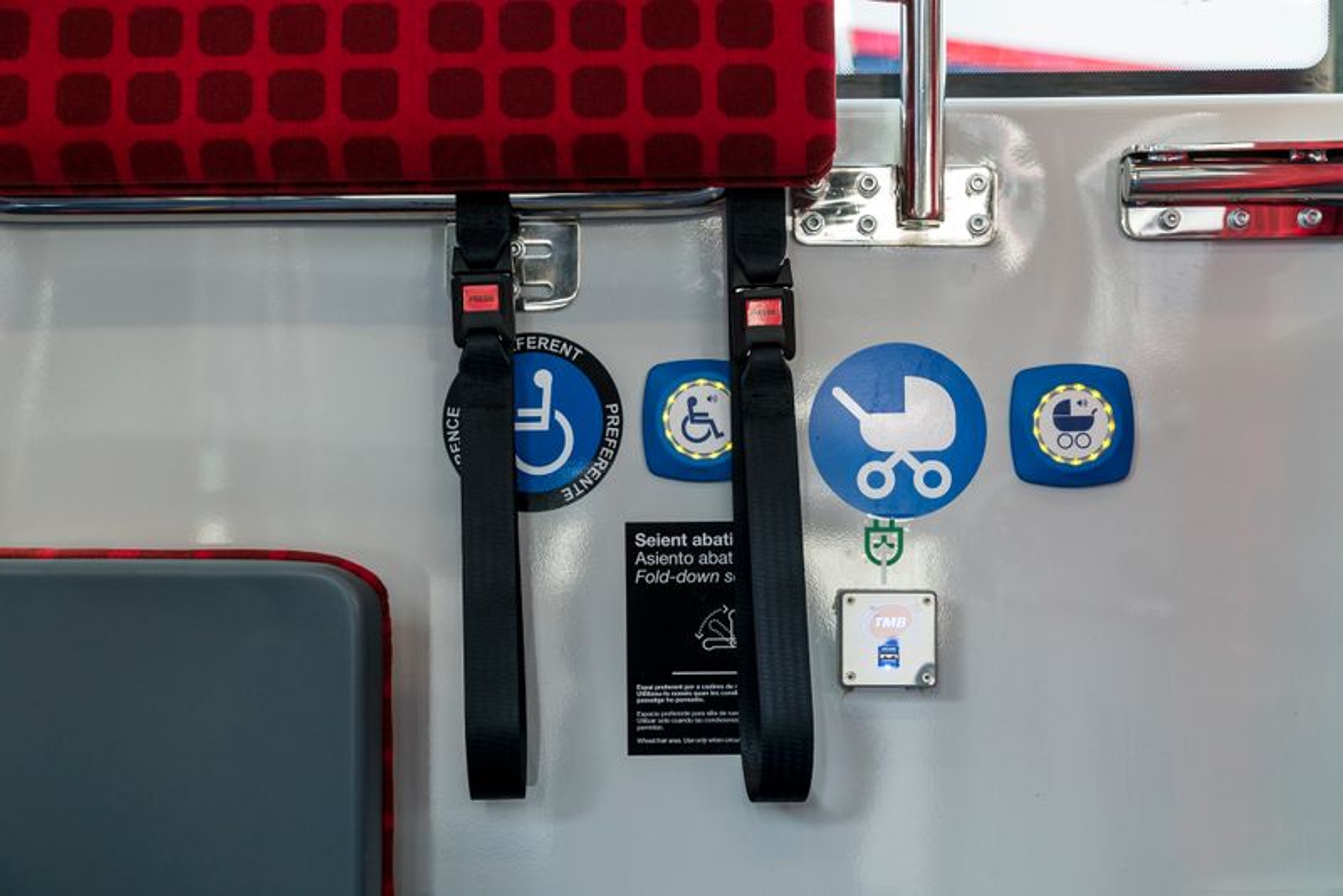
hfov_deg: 39.6
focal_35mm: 50
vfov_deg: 27.0
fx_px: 1866
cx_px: 672
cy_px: 448
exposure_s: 1/160
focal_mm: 50
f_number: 4
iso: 1000
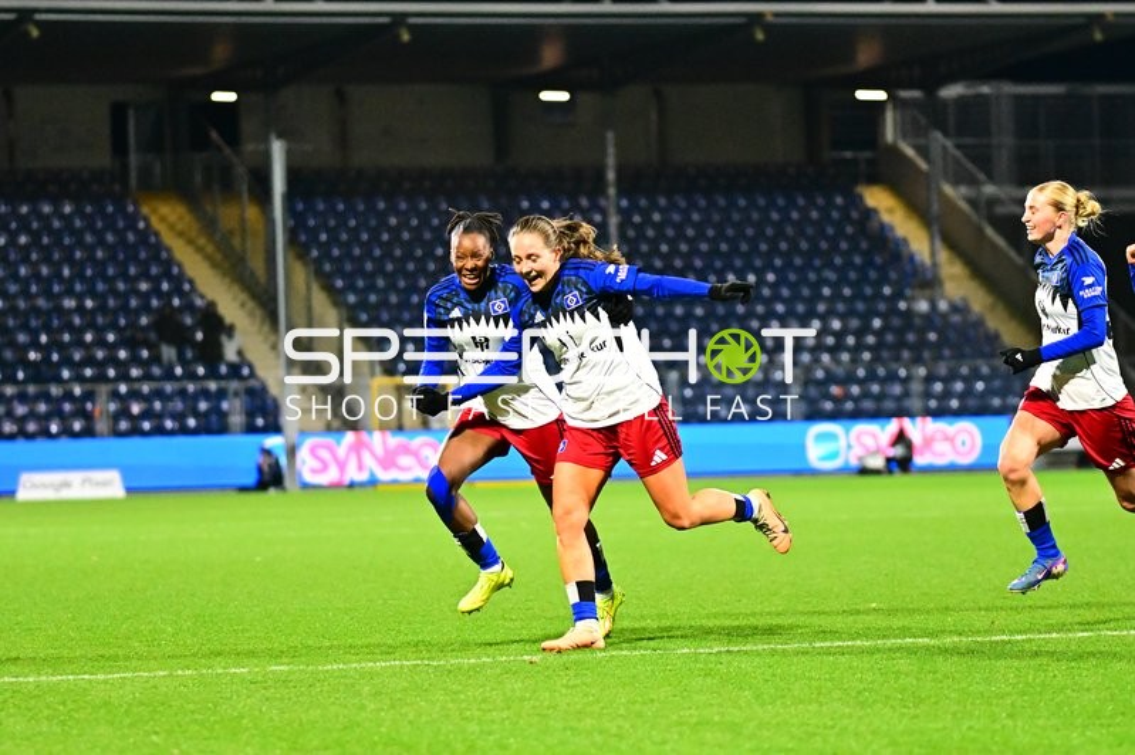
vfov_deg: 7.6
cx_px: 568
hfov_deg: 11.4
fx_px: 5672
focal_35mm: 180
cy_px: 378
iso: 7200
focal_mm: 120
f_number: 2.8
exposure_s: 1/1250
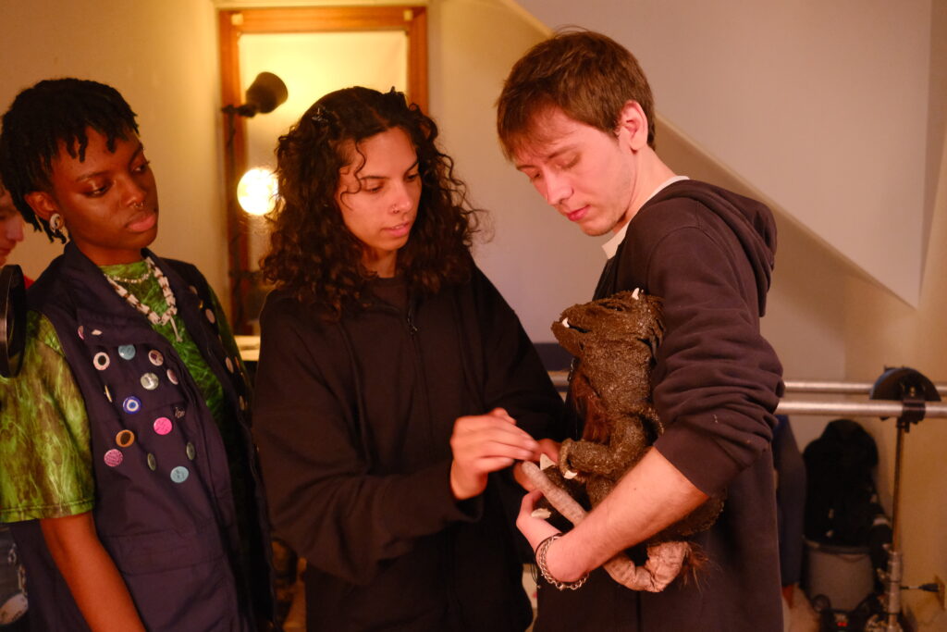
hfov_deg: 47.4
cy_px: 316
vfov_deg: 32.6
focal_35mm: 41
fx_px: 1079
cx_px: 474
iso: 4000
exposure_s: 1/30
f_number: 3.2
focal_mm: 27
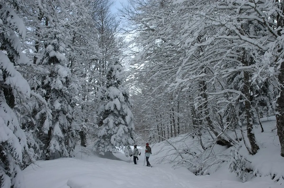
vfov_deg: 35.4
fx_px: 295
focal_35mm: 38
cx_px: 142
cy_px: 94
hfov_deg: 51.4
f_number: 14
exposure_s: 1/160
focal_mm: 25
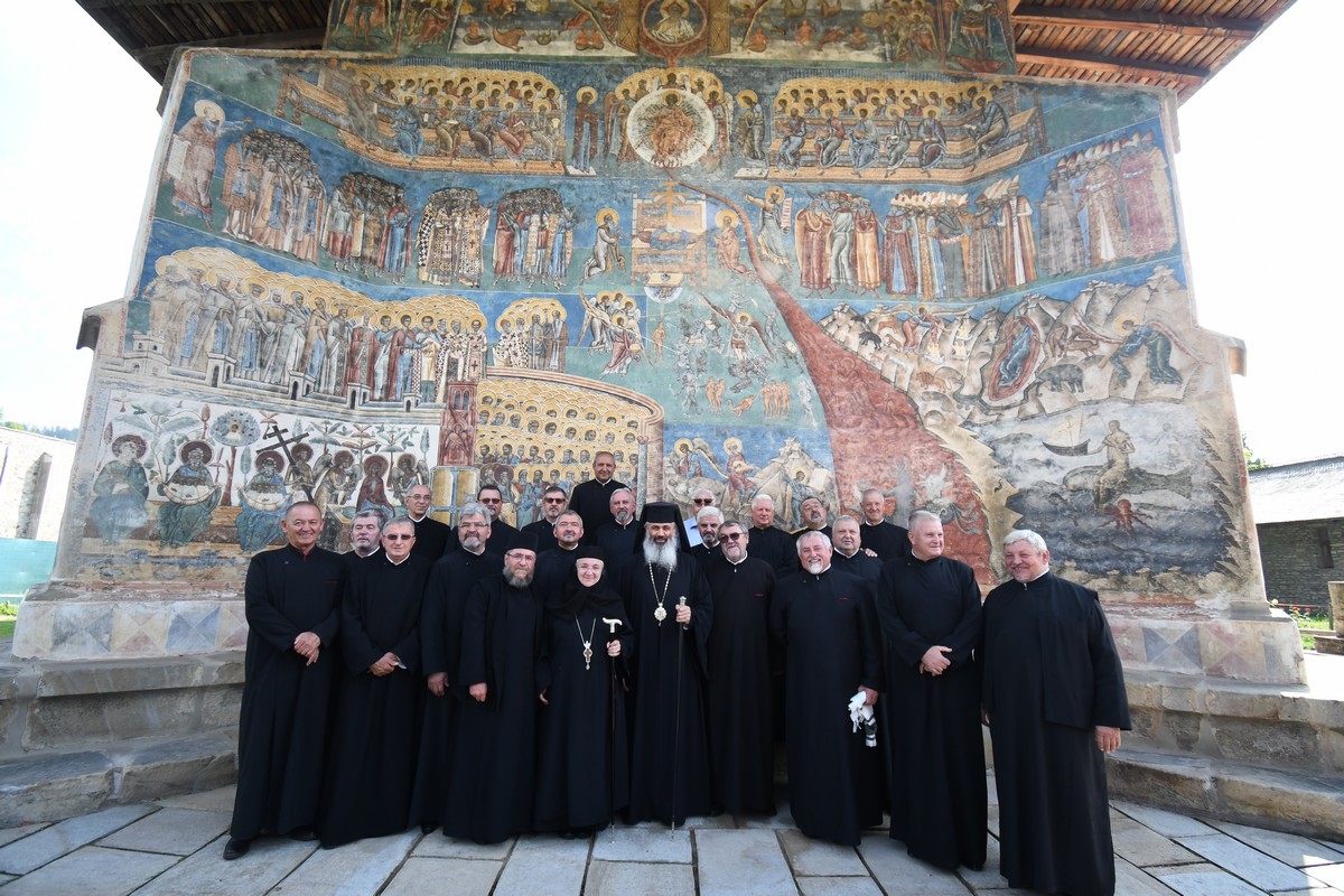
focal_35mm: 15
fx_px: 560
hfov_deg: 100.4
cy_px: 448
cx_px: 672
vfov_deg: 77.3
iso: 500
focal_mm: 10
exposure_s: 1/400
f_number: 4.5
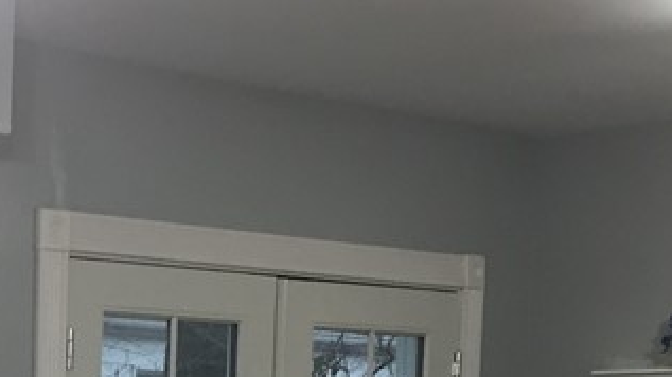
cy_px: 642
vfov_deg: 11.2
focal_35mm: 102
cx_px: -151
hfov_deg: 19.6
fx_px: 1817
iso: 40
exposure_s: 1/30
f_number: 2.2
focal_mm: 4.15
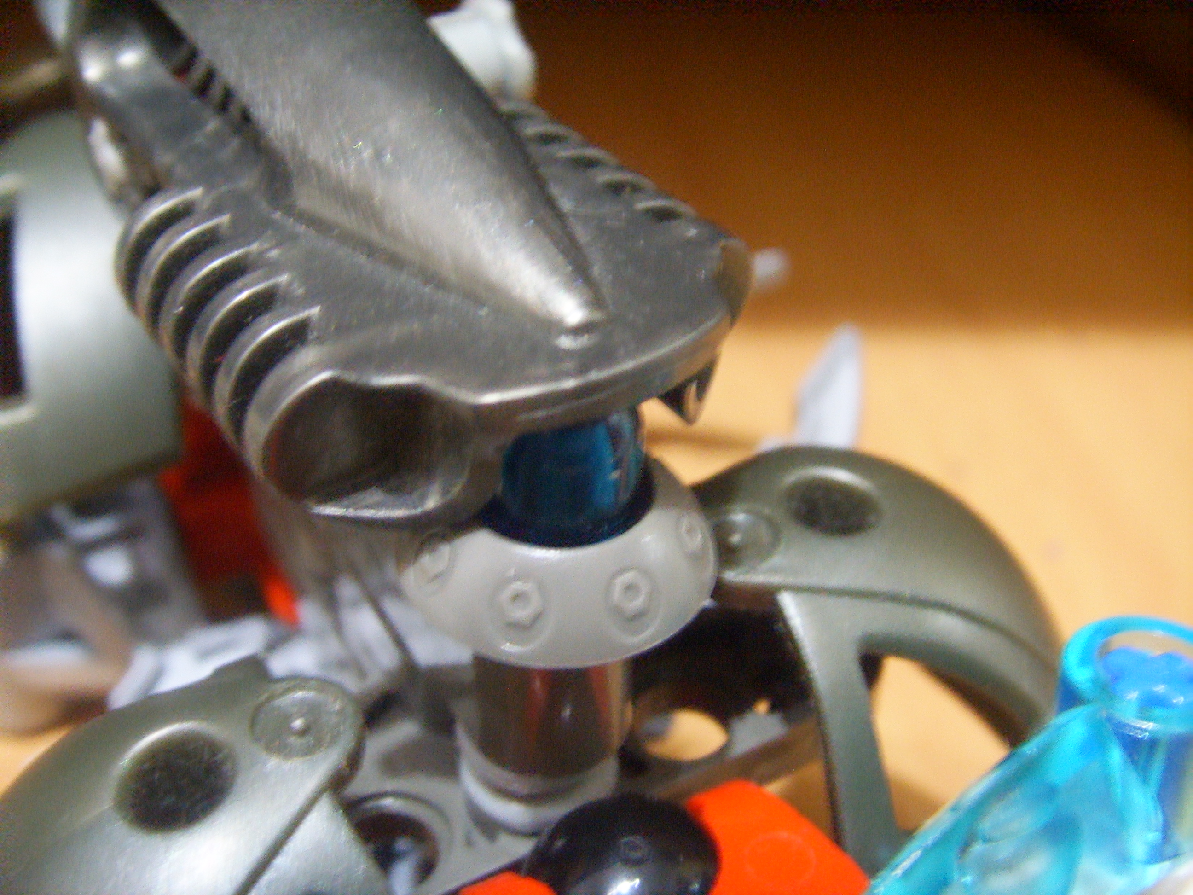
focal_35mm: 39
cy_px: 448
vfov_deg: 36.8
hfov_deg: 47.9
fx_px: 1344
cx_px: 596
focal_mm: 6.6
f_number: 3.5
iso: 150
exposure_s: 1/2
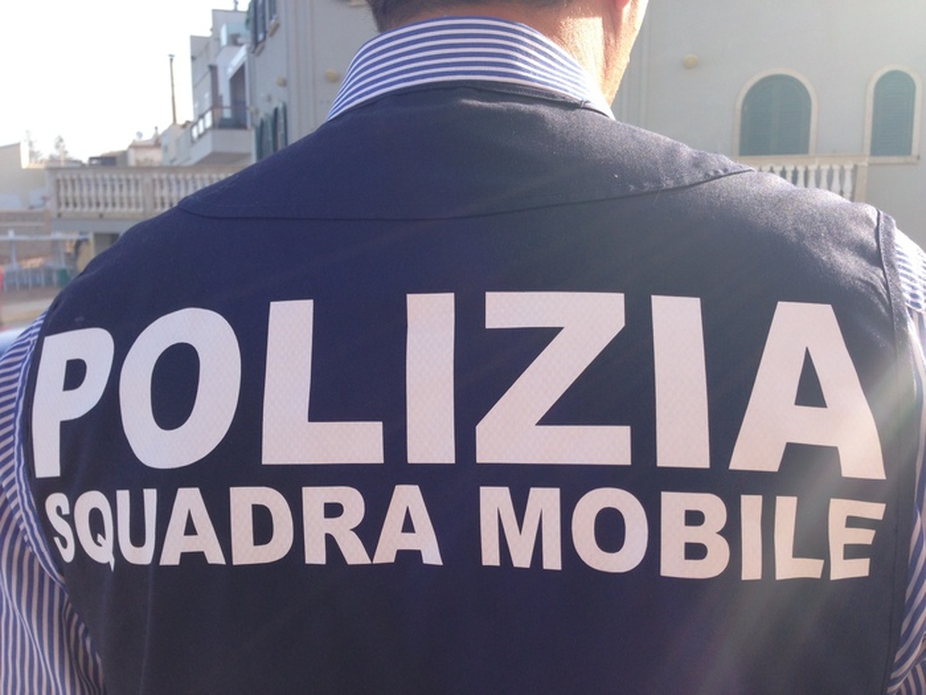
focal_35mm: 33
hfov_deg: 55.4
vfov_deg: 42.9
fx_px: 883
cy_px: 348
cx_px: 463
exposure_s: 1/459
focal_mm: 4.12
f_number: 2.4
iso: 50
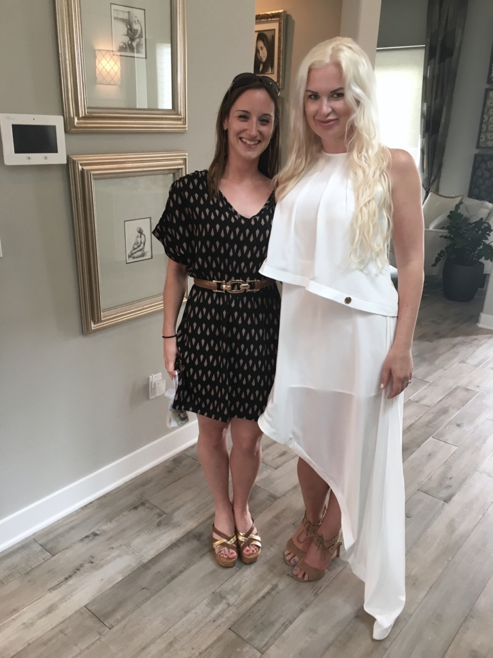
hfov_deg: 48.2
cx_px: 246
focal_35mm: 29
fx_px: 551
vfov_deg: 61.7
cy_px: 329
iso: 64
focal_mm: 4.15
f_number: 2.2
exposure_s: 1/30
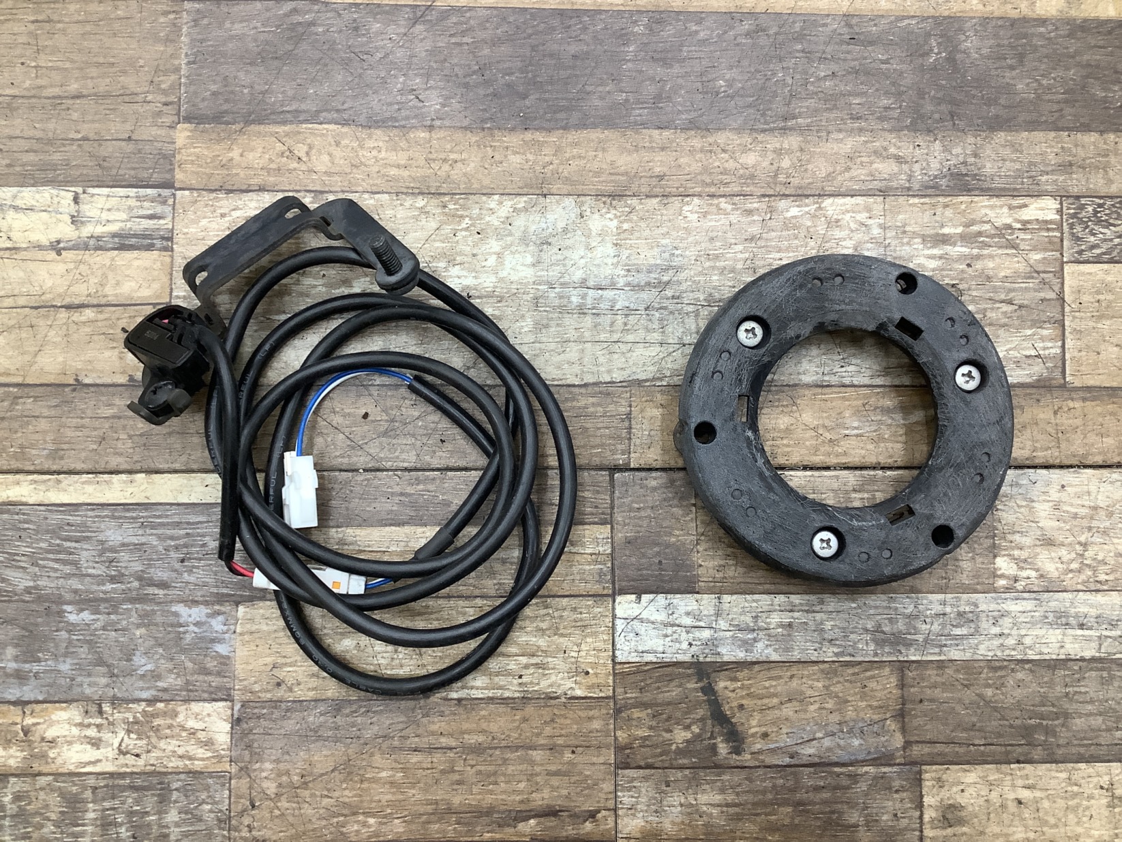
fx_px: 1005
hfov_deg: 58.3
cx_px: 561
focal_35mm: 31
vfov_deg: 45.5
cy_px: 421
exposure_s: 1/60
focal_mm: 3.3
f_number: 2.4
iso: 160
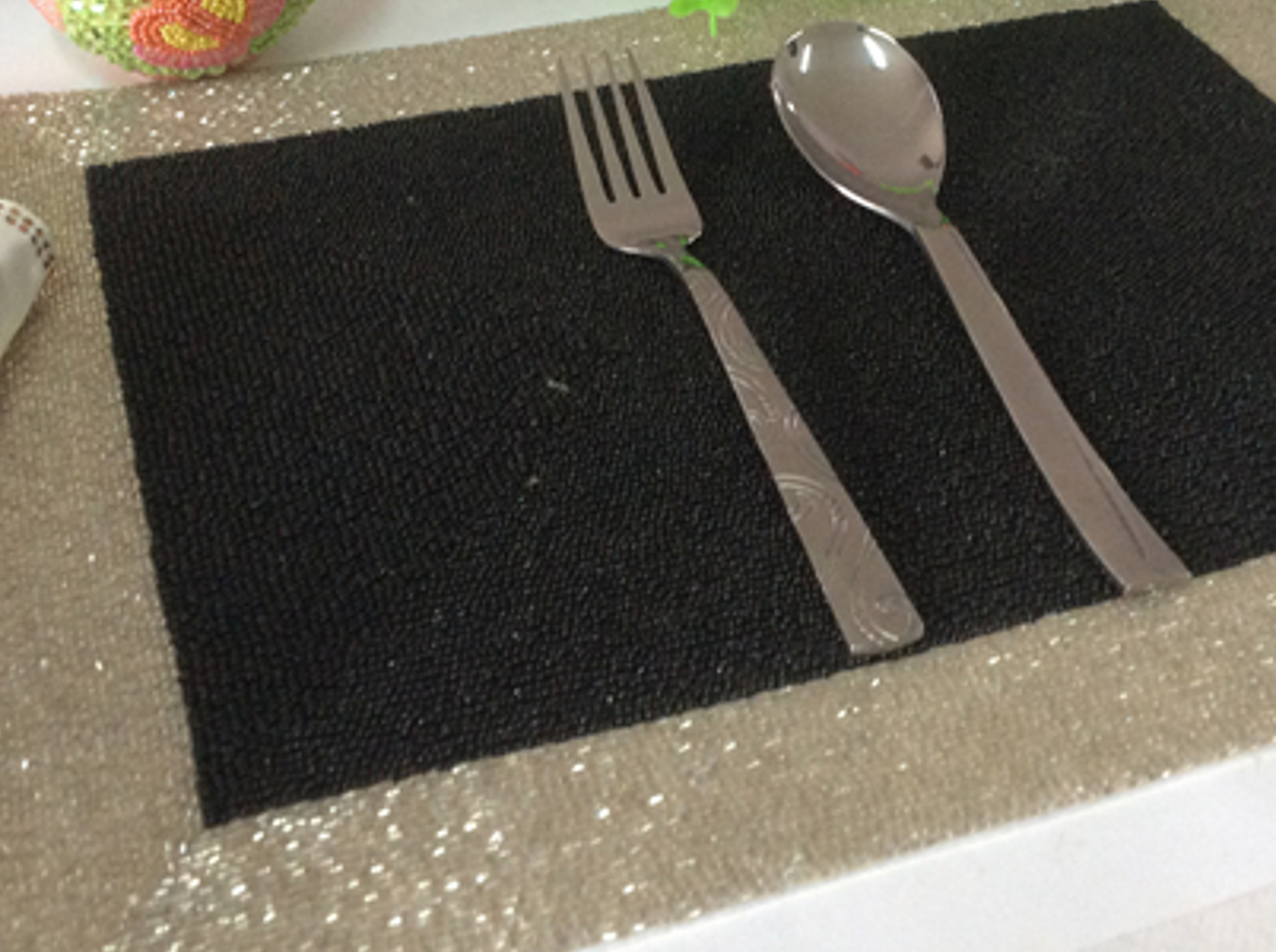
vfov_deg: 28.3
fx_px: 1877
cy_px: 317
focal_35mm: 51
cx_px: 765
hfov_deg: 37.4
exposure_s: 1/25
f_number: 2.4
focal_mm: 3.3
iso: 125
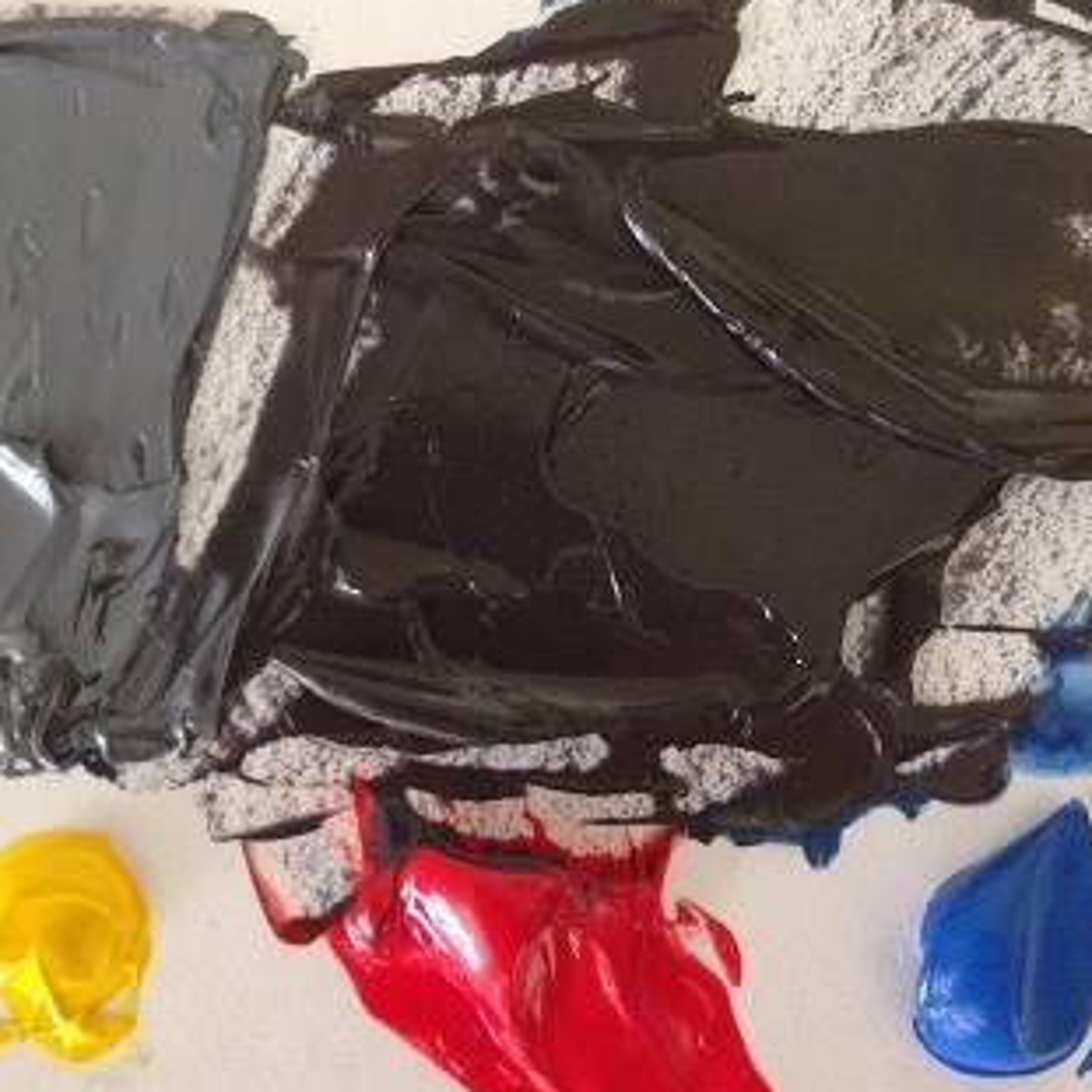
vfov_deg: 34.0
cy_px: 518
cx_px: 418
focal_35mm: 50
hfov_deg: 33.9
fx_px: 1785
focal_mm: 4.12
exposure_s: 1/20
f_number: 2.4
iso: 320
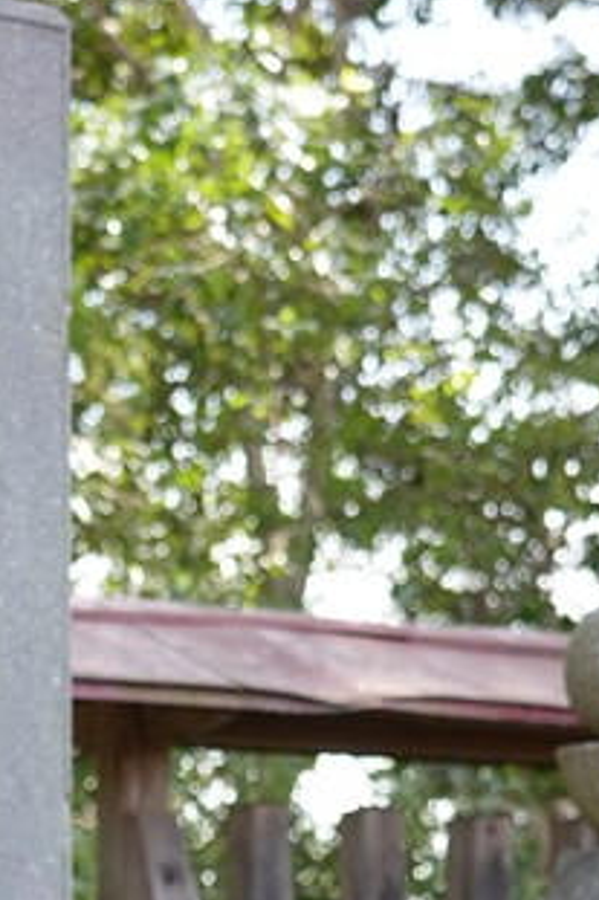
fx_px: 3373
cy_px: 1024
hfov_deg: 10.1
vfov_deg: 14.8
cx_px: 72
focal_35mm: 135
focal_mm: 41
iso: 250
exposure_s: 1/160
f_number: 4
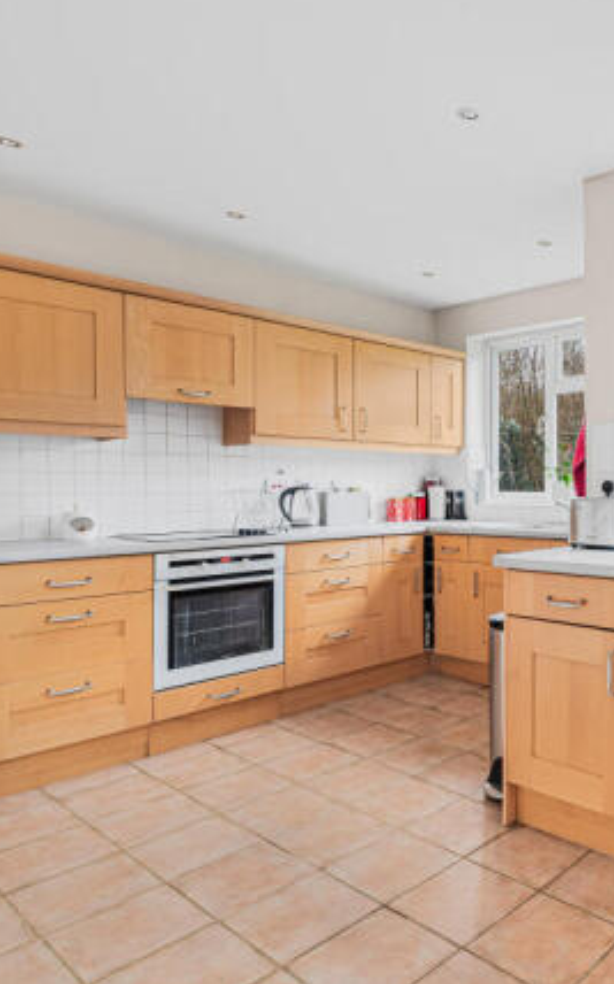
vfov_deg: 72.6
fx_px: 670
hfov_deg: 43.5
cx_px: 589
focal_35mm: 25
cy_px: 486
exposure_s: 1/1.25
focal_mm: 16
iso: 400
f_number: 9
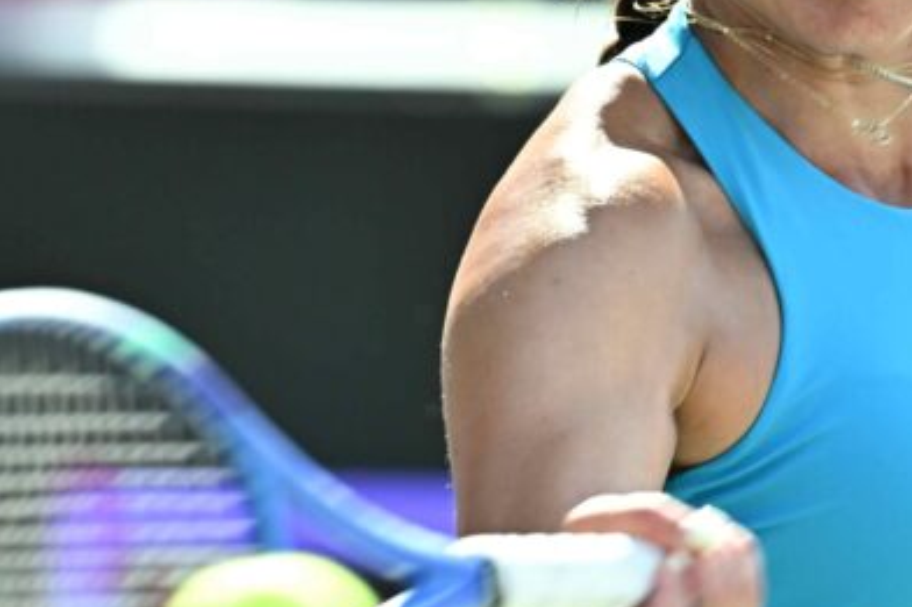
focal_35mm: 1226
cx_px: 535
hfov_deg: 1.7
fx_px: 31044
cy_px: 565
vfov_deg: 1.1
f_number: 4.5
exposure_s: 1/1000
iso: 800
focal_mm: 400
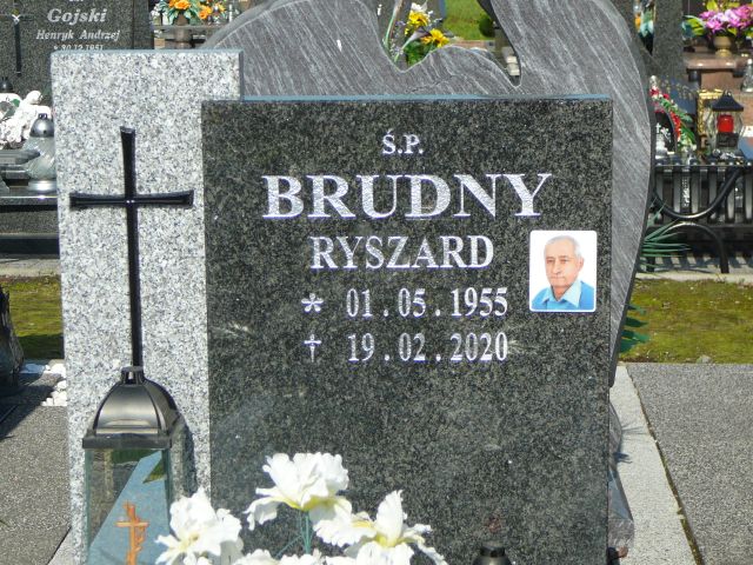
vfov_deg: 17.0
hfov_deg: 22.5
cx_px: 376
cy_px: 282
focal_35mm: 87
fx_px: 1893
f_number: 3.8
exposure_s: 1/800
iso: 80
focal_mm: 13
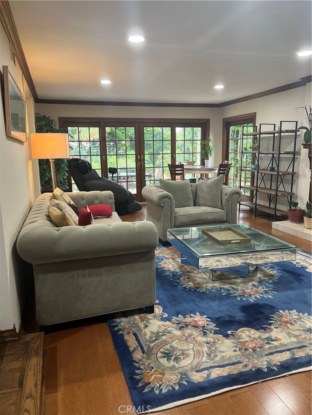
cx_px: 156
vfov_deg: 67.3
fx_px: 312
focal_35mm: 26
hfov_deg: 53.1
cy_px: 208
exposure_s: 1/60
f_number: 1.5
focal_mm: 5.7
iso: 160
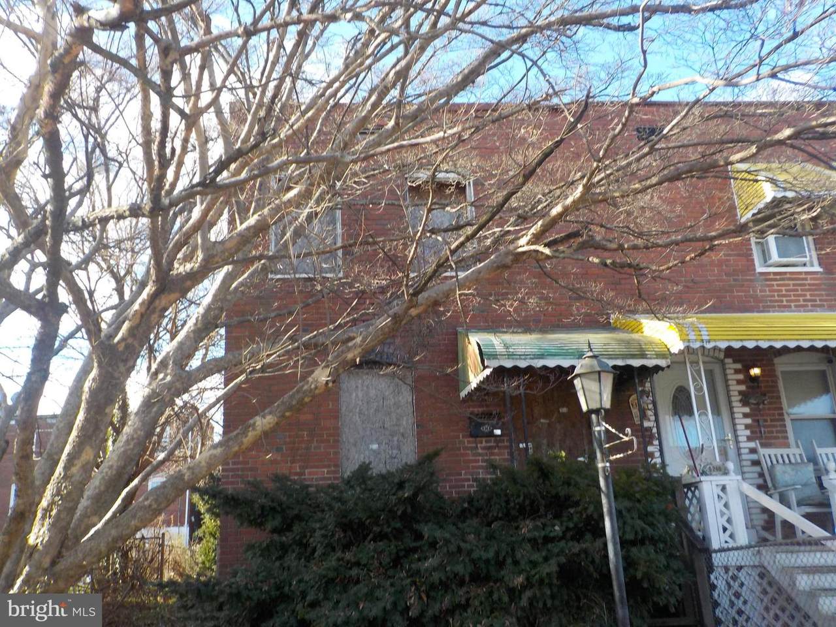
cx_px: 418
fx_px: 725
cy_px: 314
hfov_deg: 60.0
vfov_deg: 46.8
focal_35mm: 30
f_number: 3.3
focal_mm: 4.1
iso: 125
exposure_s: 1/250
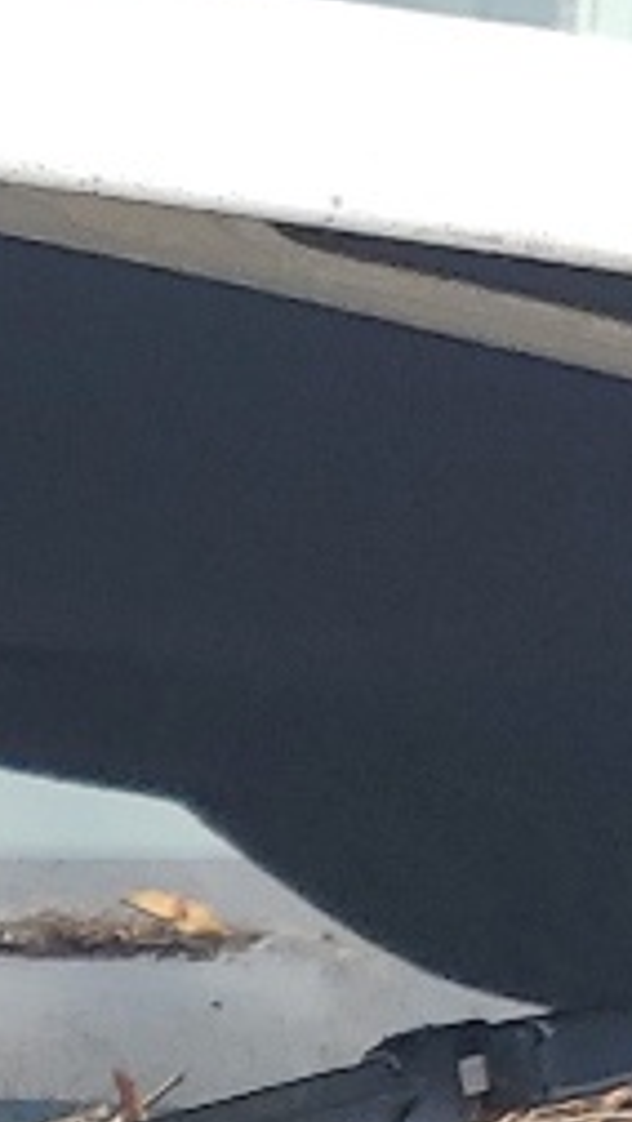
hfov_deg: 6.3
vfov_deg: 10.7
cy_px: 2395
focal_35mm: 180
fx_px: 5355
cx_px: -1117
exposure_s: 1/435
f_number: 1.5
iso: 50
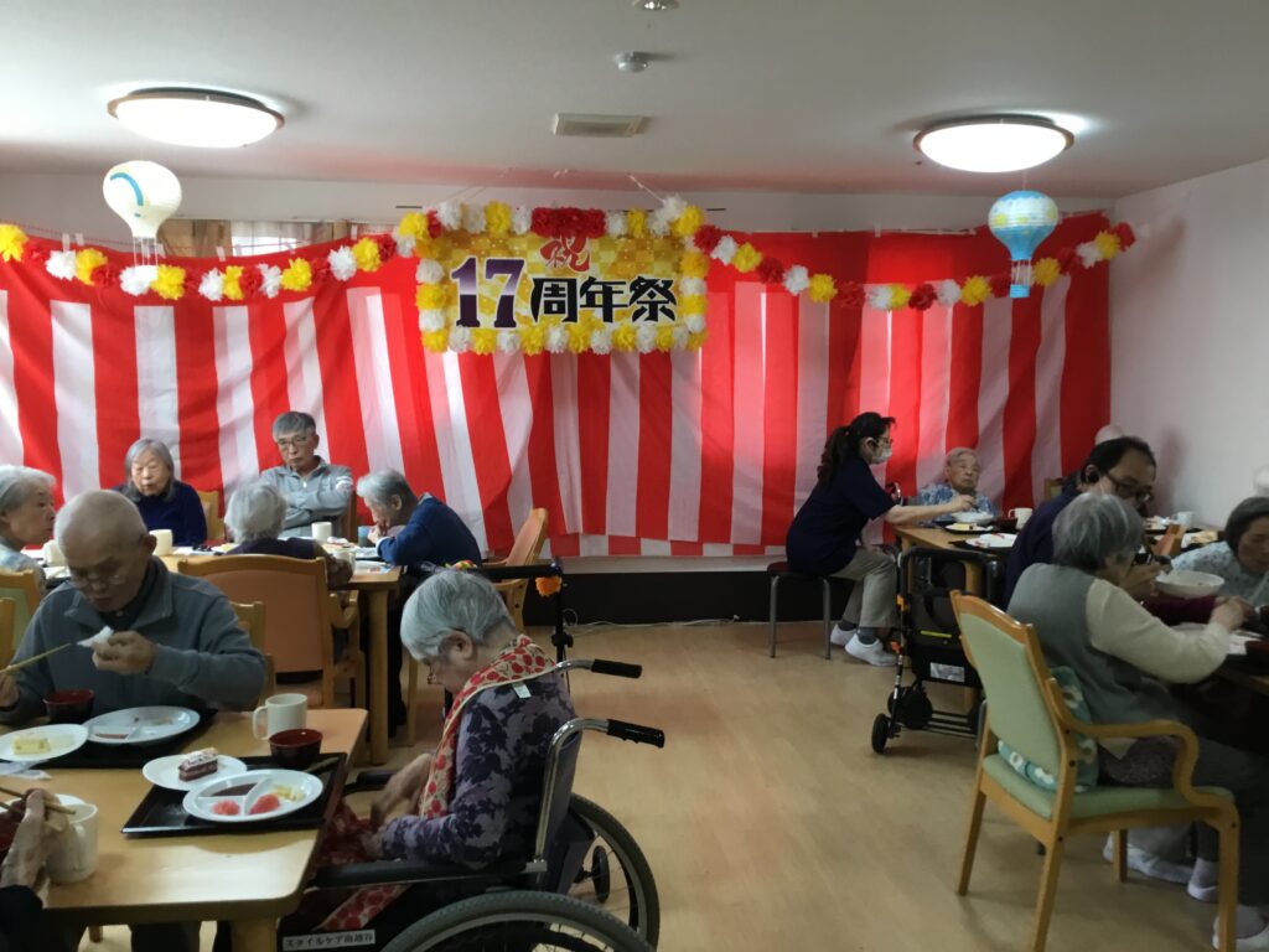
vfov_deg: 45.4
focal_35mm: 31
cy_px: 476
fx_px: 1136
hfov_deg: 58.4
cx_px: 634
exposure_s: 1/30
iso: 80
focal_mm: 3.3
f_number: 2.4
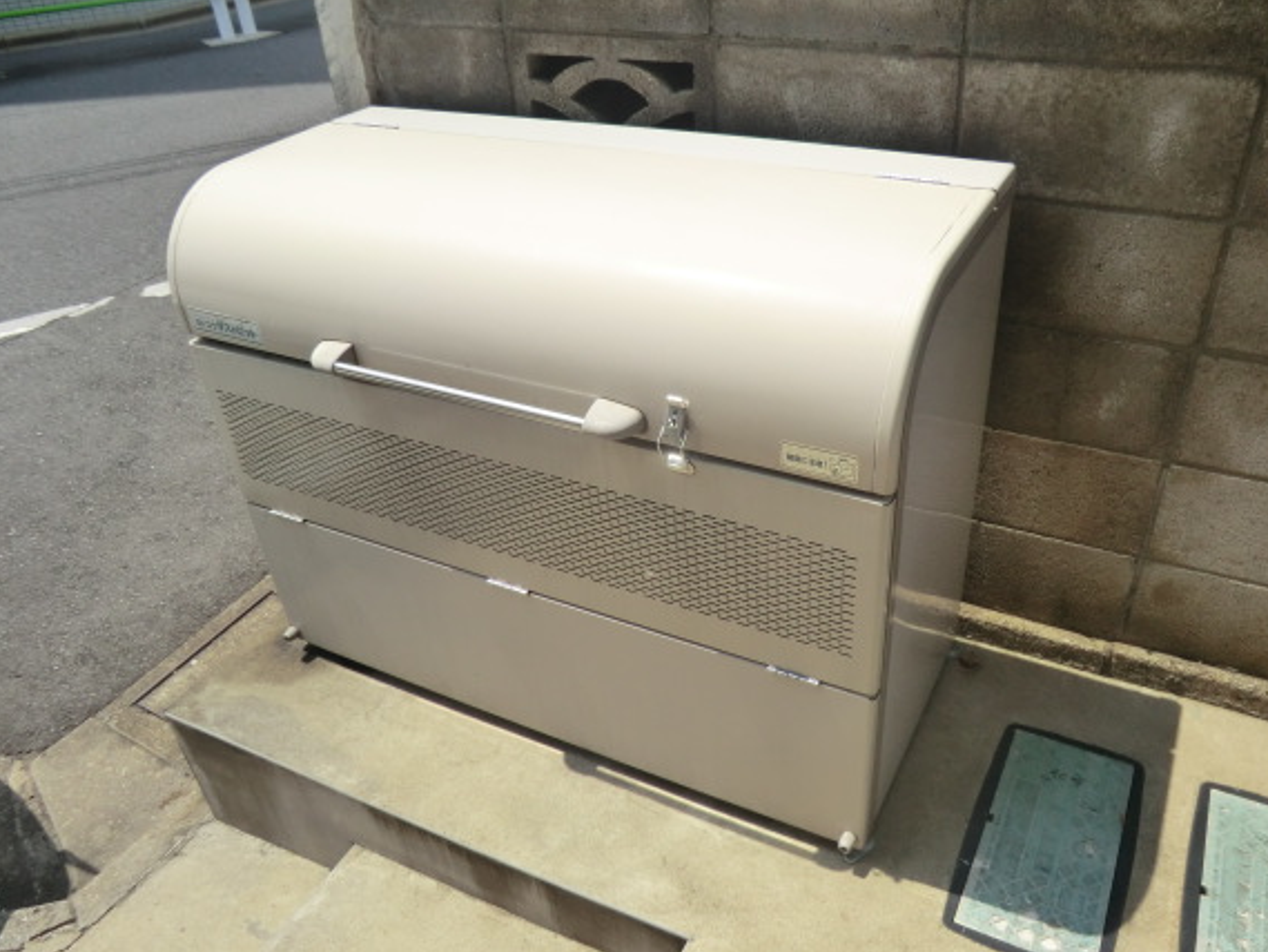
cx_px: 686
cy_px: 493
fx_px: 989
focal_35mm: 27
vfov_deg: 51.4
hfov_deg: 65.2
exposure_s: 1/200
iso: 80
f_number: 7.5
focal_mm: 4.3
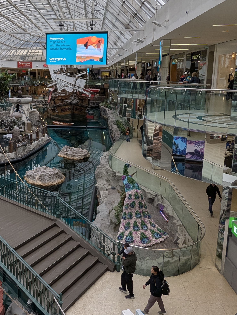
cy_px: 124
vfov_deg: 54.8
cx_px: 34
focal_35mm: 33
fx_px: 301
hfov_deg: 40.5
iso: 45
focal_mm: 2.35
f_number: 2.2
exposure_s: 1/250
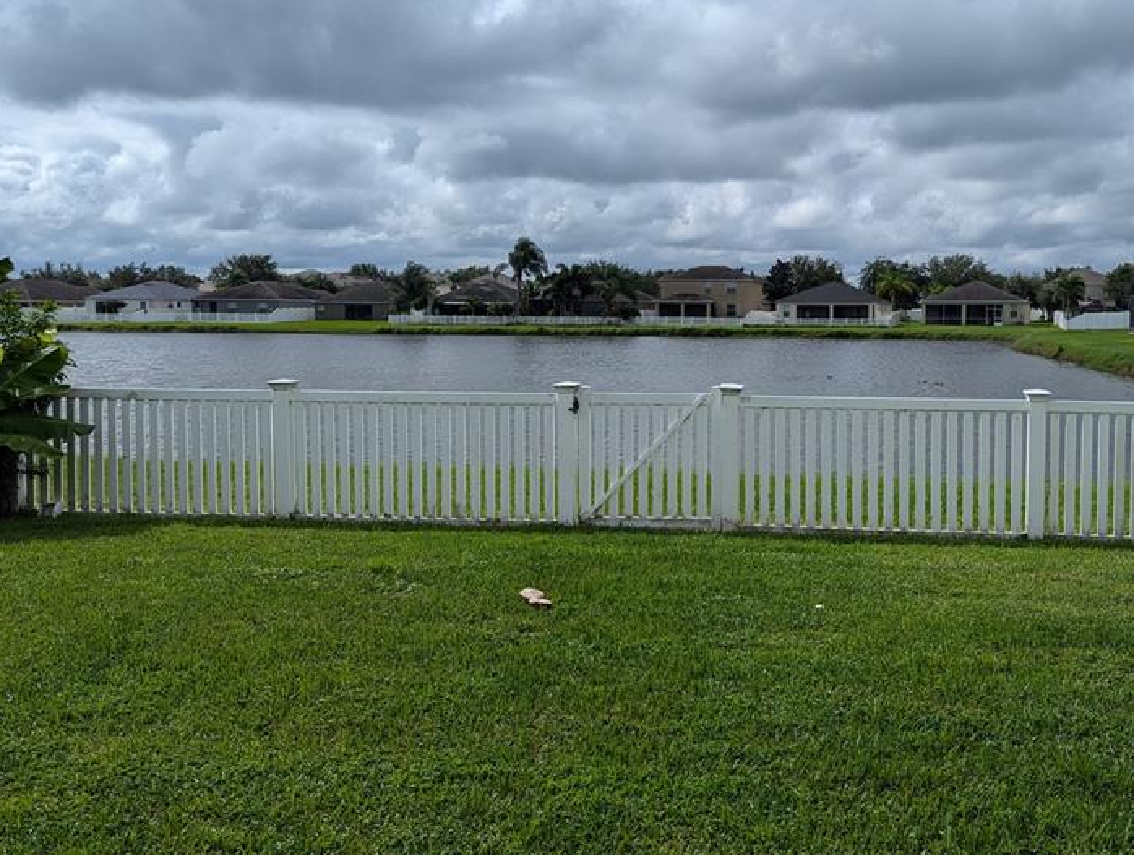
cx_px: 769
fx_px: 1149
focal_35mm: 35
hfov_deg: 51.4
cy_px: 357
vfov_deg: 40.7
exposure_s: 1/4926
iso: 48
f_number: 1.85
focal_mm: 6.81
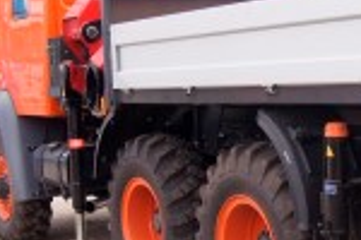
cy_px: 108
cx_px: 315
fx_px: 882
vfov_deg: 15.5
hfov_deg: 22.6
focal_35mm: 88
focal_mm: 22
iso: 100
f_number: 8
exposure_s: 1/80
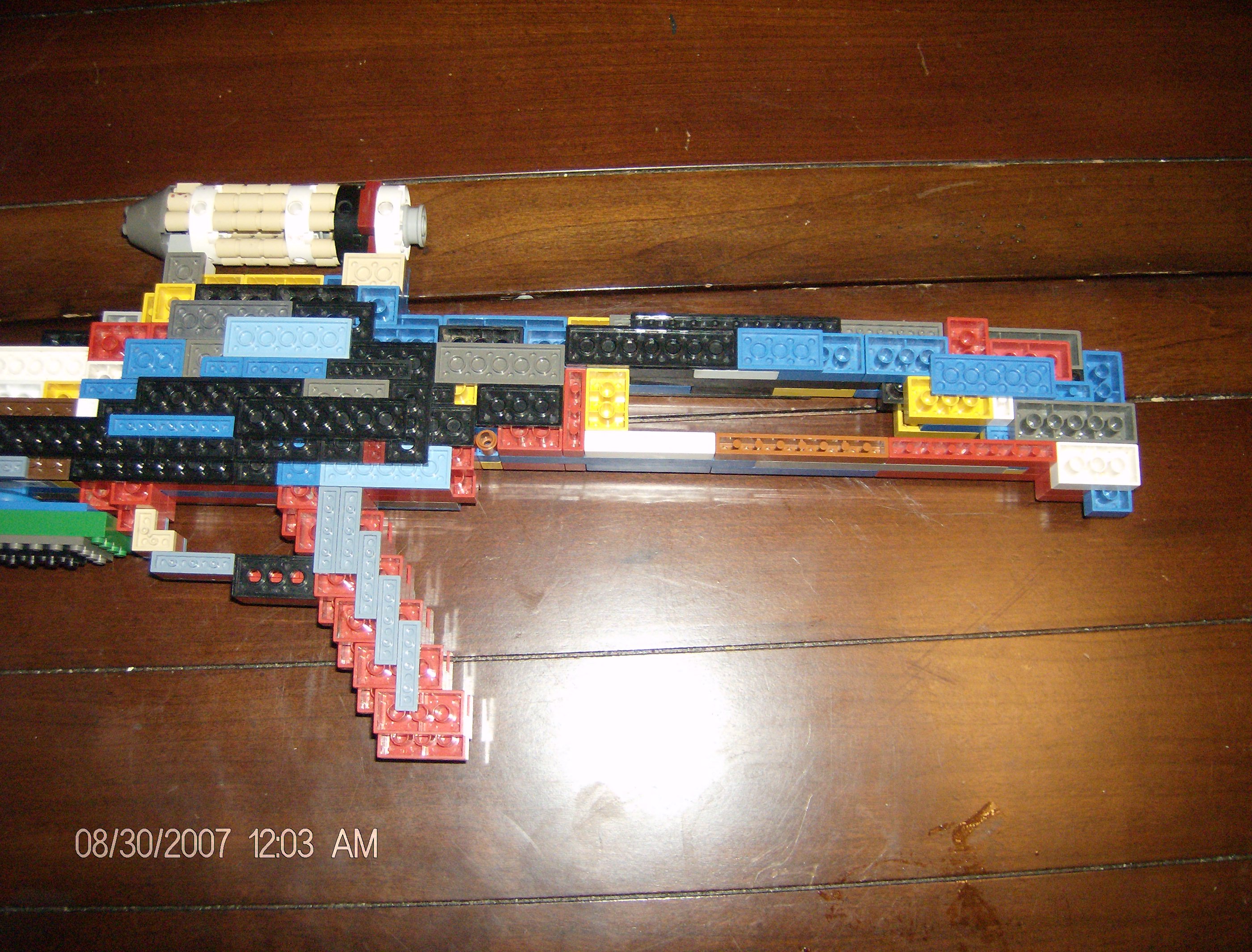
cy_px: 476
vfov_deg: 40.0
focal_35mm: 36
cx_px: 626
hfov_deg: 51.1
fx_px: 1308
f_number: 2.8
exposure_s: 1/60
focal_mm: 6
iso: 200
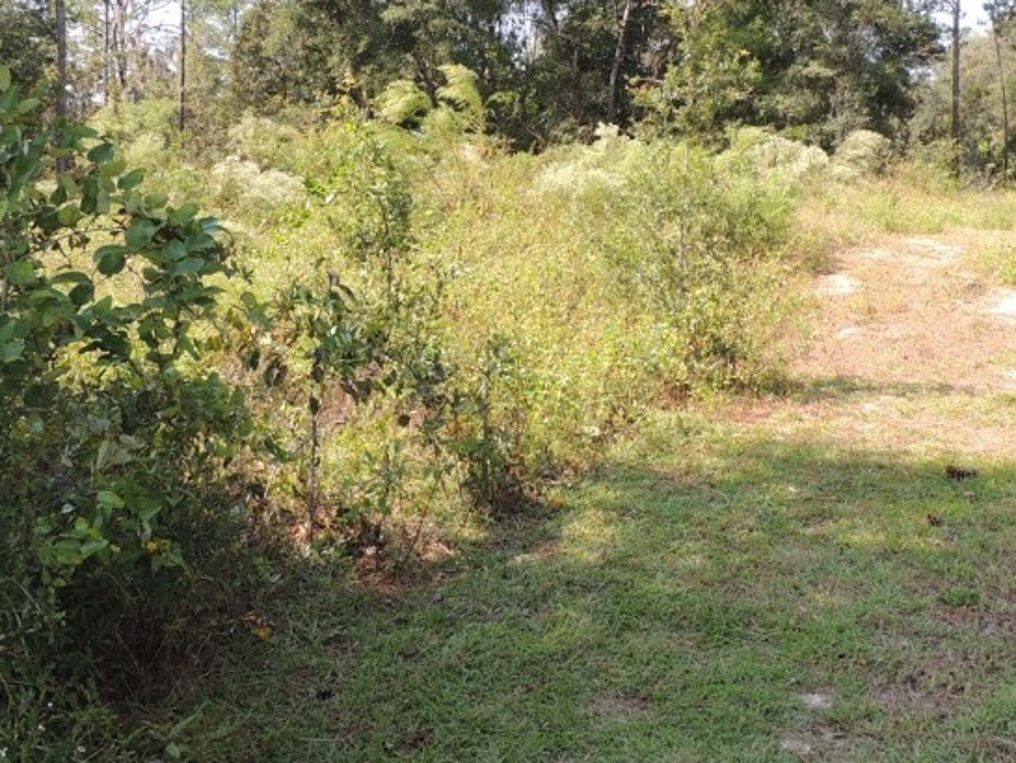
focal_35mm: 45
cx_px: 523
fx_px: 1321
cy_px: 253
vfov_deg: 31.9
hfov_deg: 42.1
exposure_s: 1/400
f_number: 3
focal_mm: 4.3
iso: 100
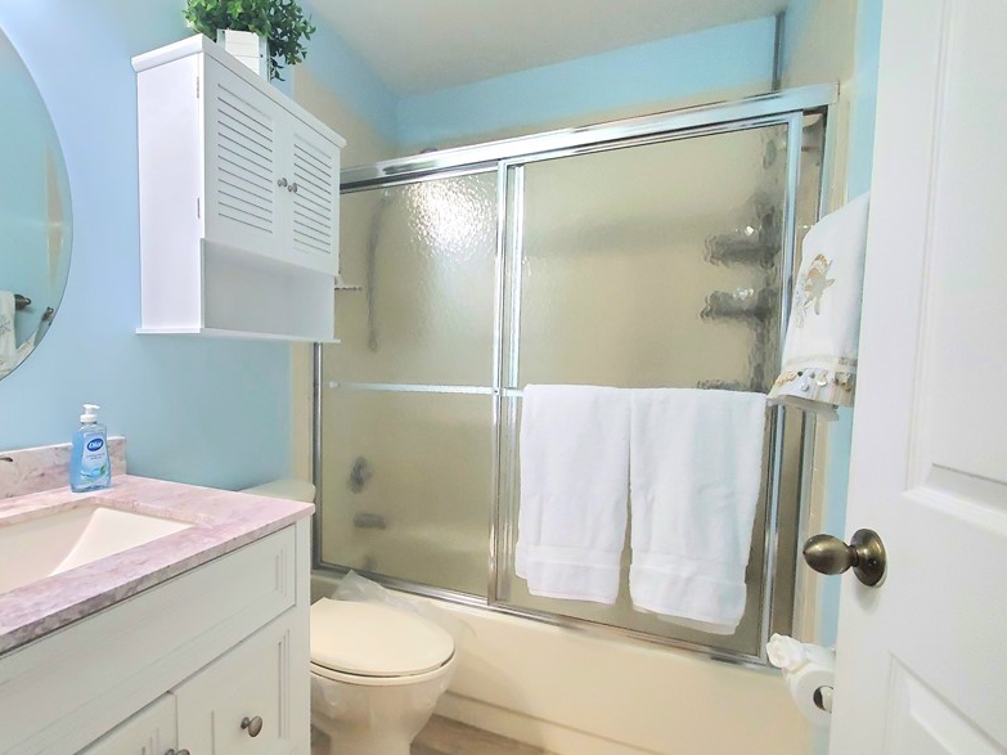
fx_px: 494
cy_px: 390
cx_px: 406
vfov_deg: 74.7
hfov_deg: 90.0
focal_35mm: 17
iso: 250
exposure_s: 1/60.2
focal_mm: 1.8
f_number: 2.2
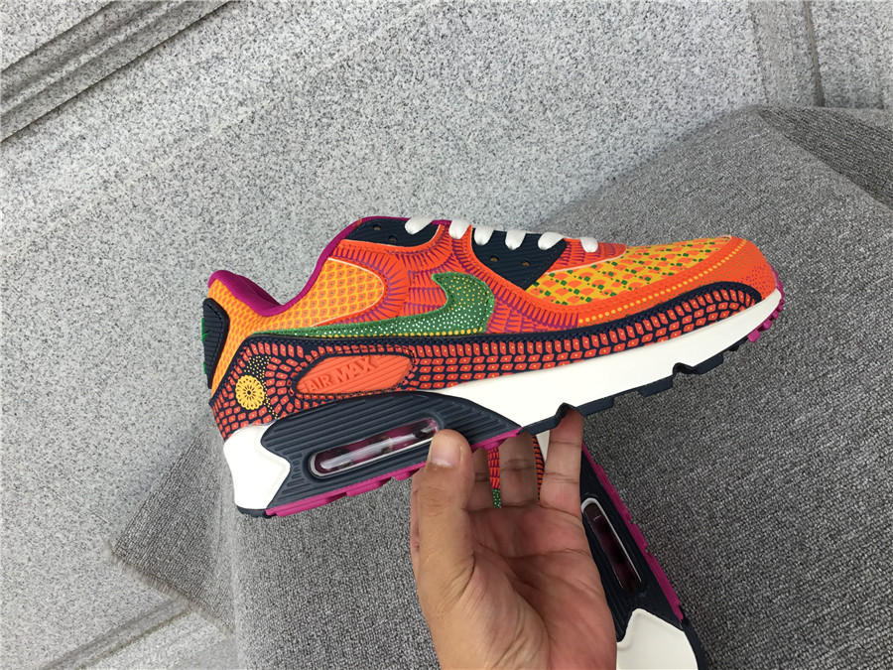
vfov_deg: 45.4
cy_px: 335
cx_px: 446
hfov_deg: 58.4
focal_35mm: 31
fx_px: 800
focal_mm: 3.3
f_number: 2.4
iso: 25
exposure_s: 1/102
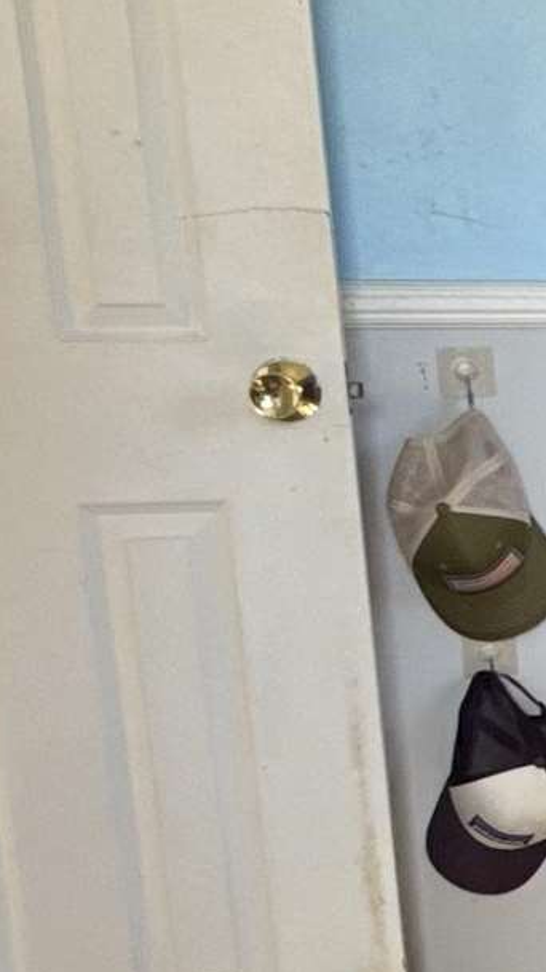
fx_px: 1984
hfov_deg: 11.6
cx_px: 1469
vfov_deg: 27.3
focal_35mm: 77
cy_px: 661
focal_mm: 2.22
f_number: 2.2
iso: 64
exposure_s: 1/108
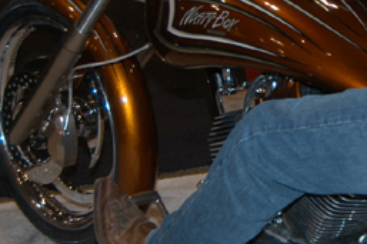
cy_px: 11
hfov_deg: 14.4
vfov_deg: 9.8
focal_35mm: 138
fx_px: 1409
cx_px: 429
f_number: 5
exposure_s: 1/60
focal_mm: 35
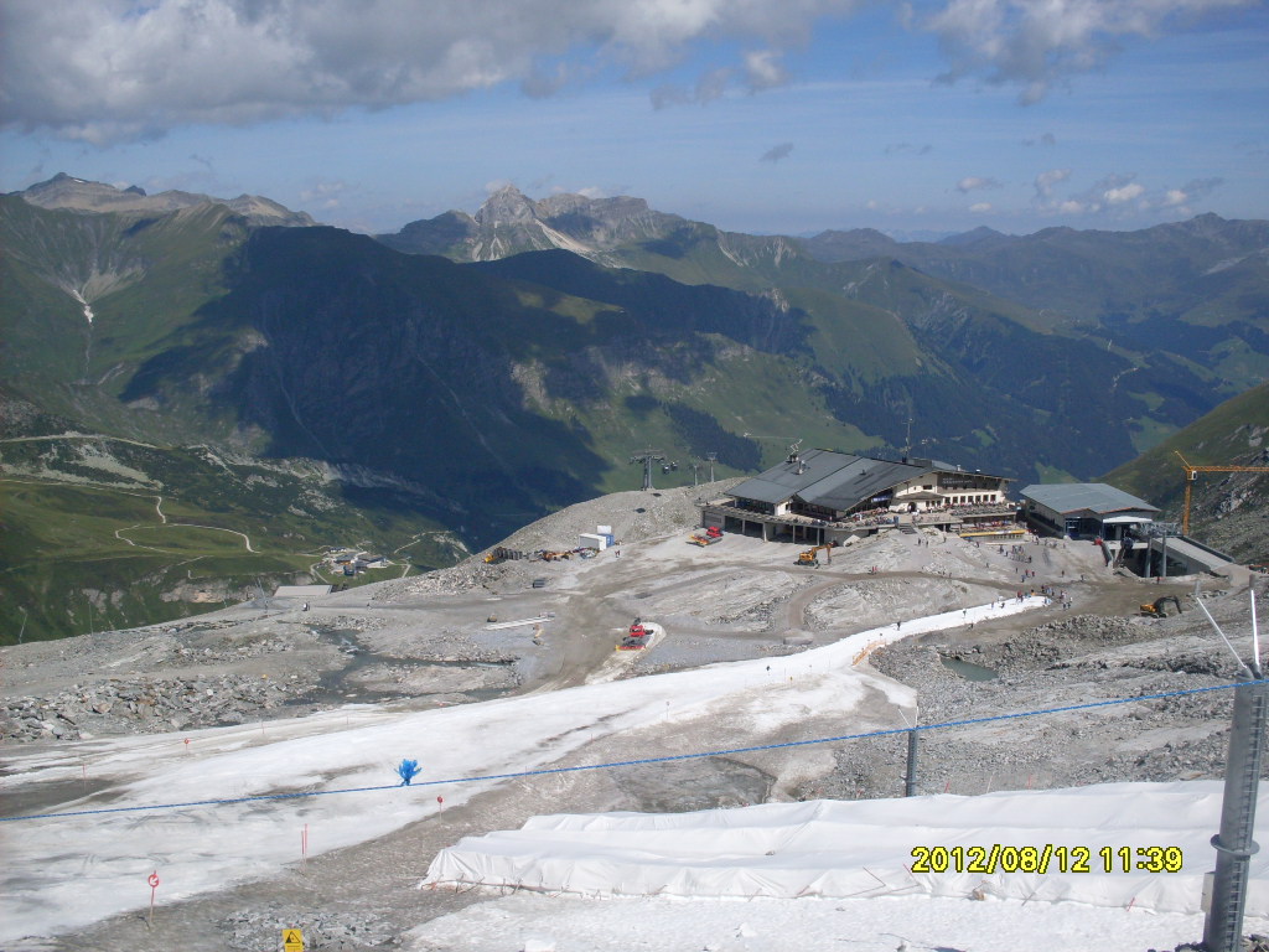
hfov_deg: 49.0
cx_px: 634
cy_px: 476
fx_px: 1393
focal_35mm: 38
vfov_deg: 37.7
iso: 80
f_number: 8.4
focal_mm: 6.3
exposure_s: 1/350
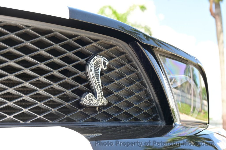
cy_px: 75
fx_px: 367
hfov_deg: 34.2
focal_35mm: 58
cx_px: 113
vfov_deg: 23.2
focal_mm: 39
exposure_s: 1/125
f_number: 5.6
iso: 100
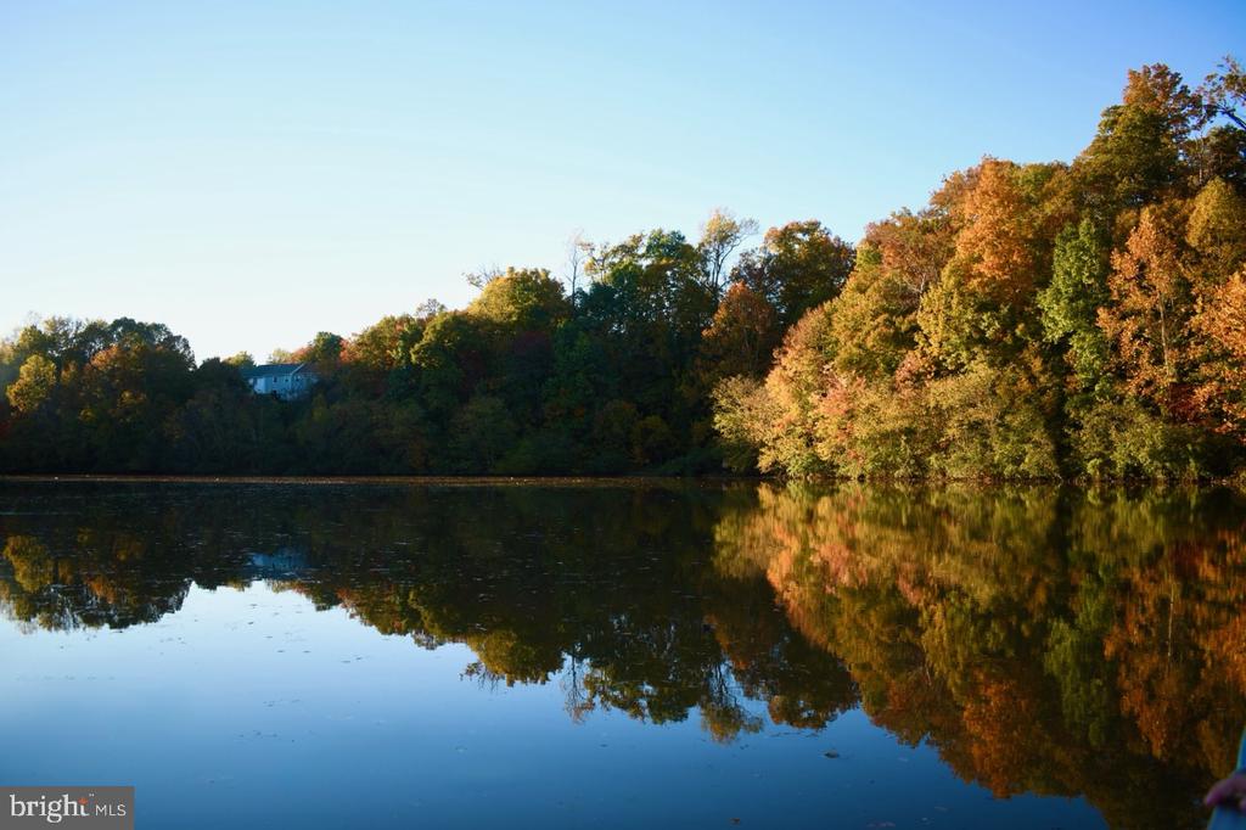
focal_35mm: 30
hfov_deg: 61.9
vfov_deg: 43.6
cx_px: 623
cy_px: 415
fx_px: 1038
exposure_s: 1/200
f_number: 3.5
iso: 100
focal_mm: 20
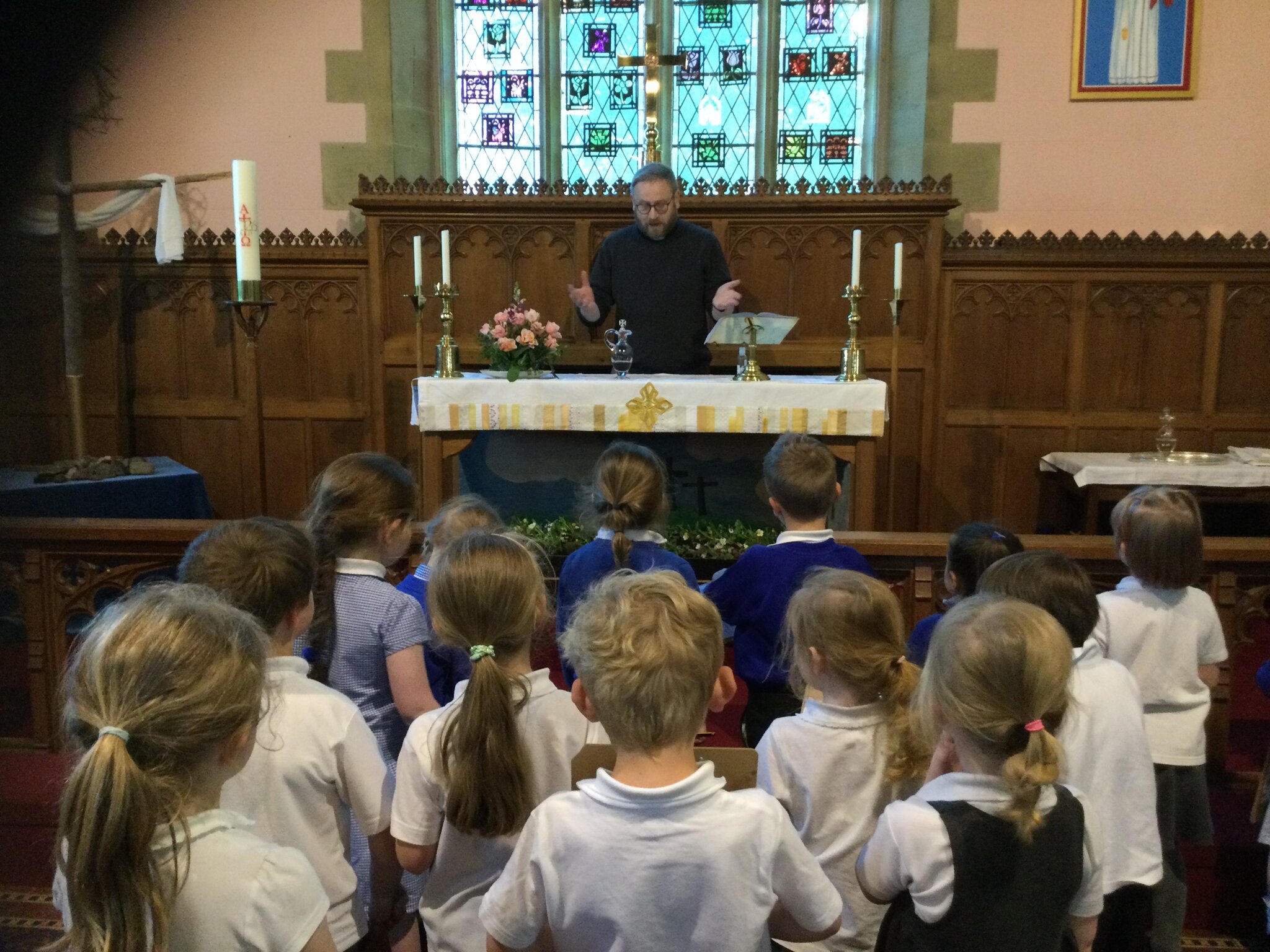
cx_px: 635
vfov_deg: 45.4
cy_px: 476
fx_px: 1137
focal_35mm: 31
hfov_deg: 58.4
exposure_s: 1/33
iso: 250
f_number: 2.4
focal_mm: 3.3
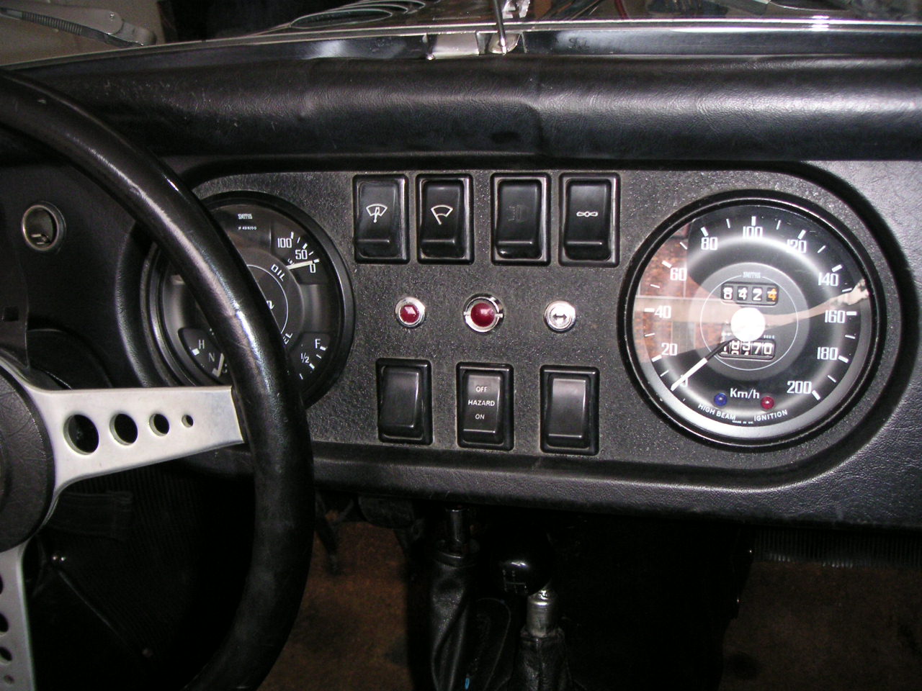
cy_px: 346
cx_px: 461
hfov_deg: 49.0
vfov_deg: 37.7
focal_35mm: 38
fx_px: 1012
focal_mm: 6
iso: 160
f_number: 2.8
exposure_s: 1/45
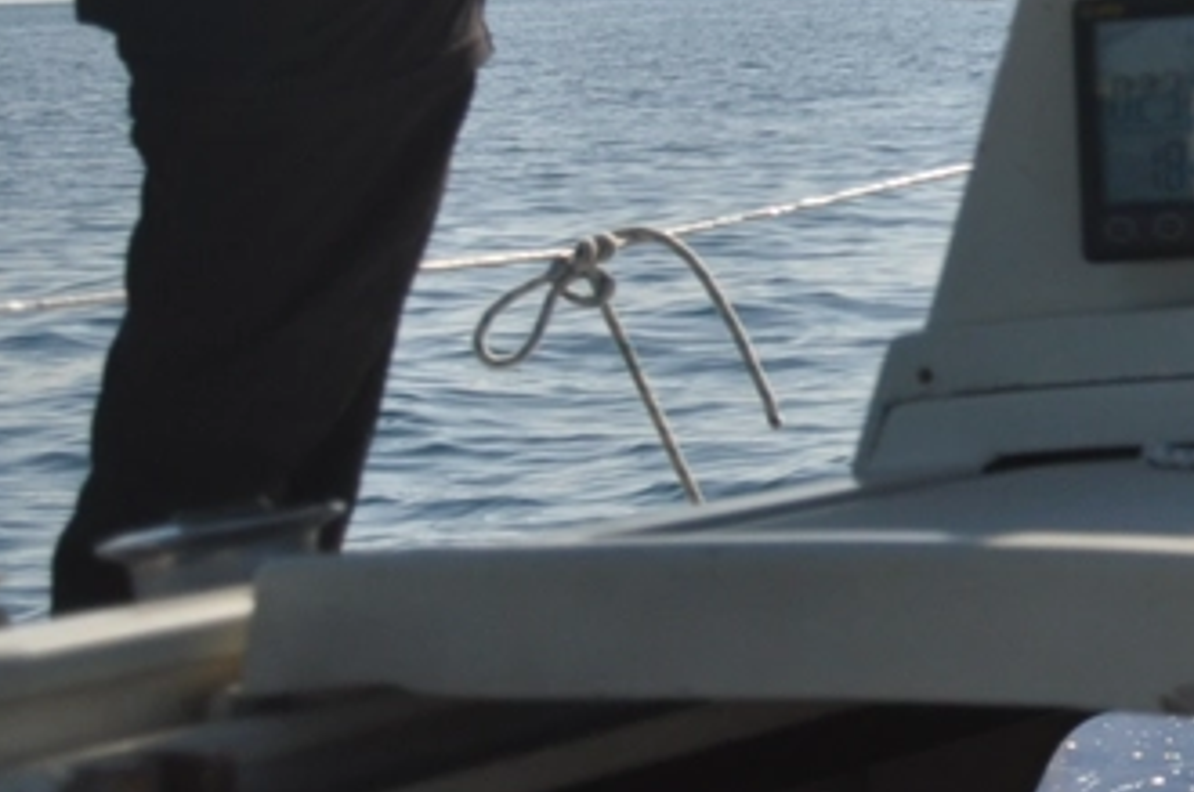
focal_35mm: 150
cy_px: -658
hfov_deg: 12.0
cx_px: 2460
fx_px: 4968
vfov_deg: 8.7
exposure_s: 1/3200
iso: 200
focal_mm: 22
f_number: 3.8
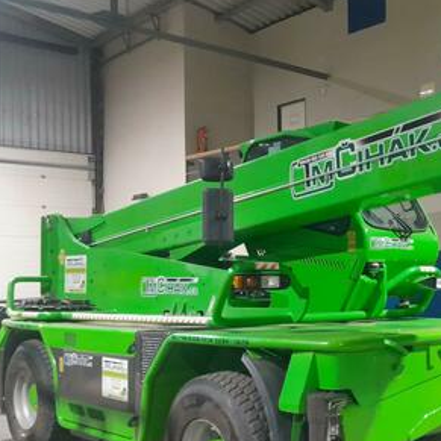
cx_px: 383
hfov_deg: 35.7
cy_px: 268
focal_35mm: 45
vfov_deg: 37.4
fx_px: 649
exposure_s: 1/25
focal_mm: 4
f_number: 1.8
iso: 500
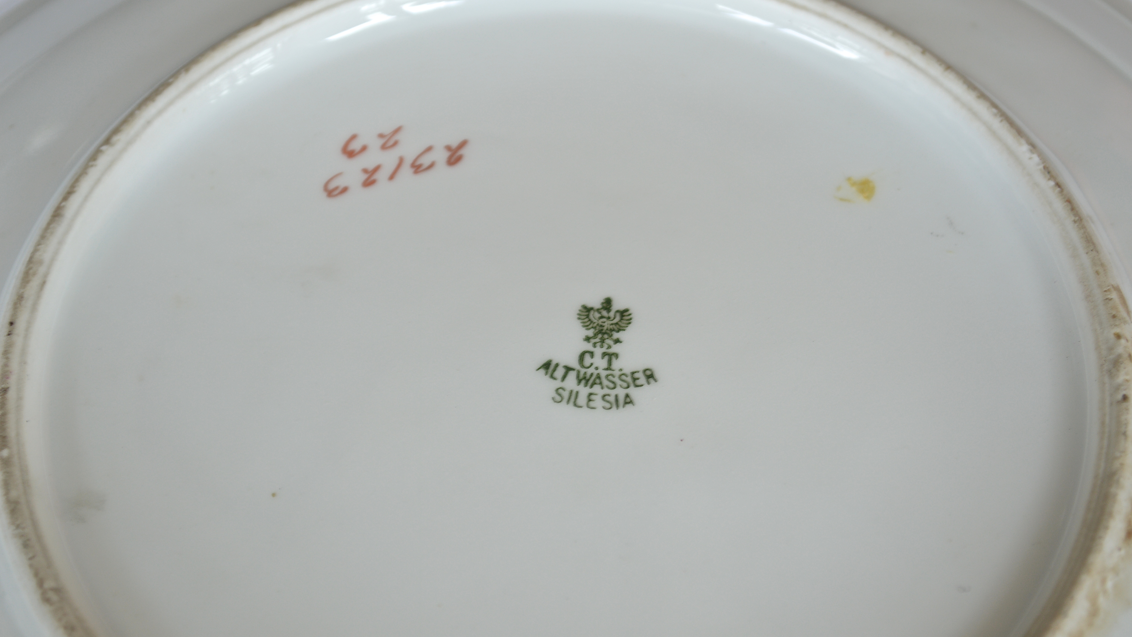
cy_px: 355
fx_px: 2597
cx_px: 565
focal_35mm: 87
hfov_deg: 24.6
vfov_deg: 14.0
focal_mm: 55
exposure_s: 1/25
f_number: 5.6
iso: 100
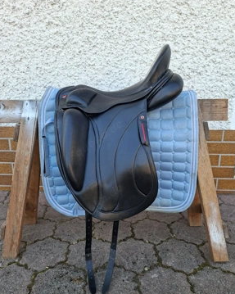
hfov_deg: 56.8
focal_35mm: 25
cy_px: 147
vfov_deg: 68.1
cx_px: 116
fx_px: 217
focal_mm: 5.54
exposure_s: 1/149
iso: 50
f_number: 1.8
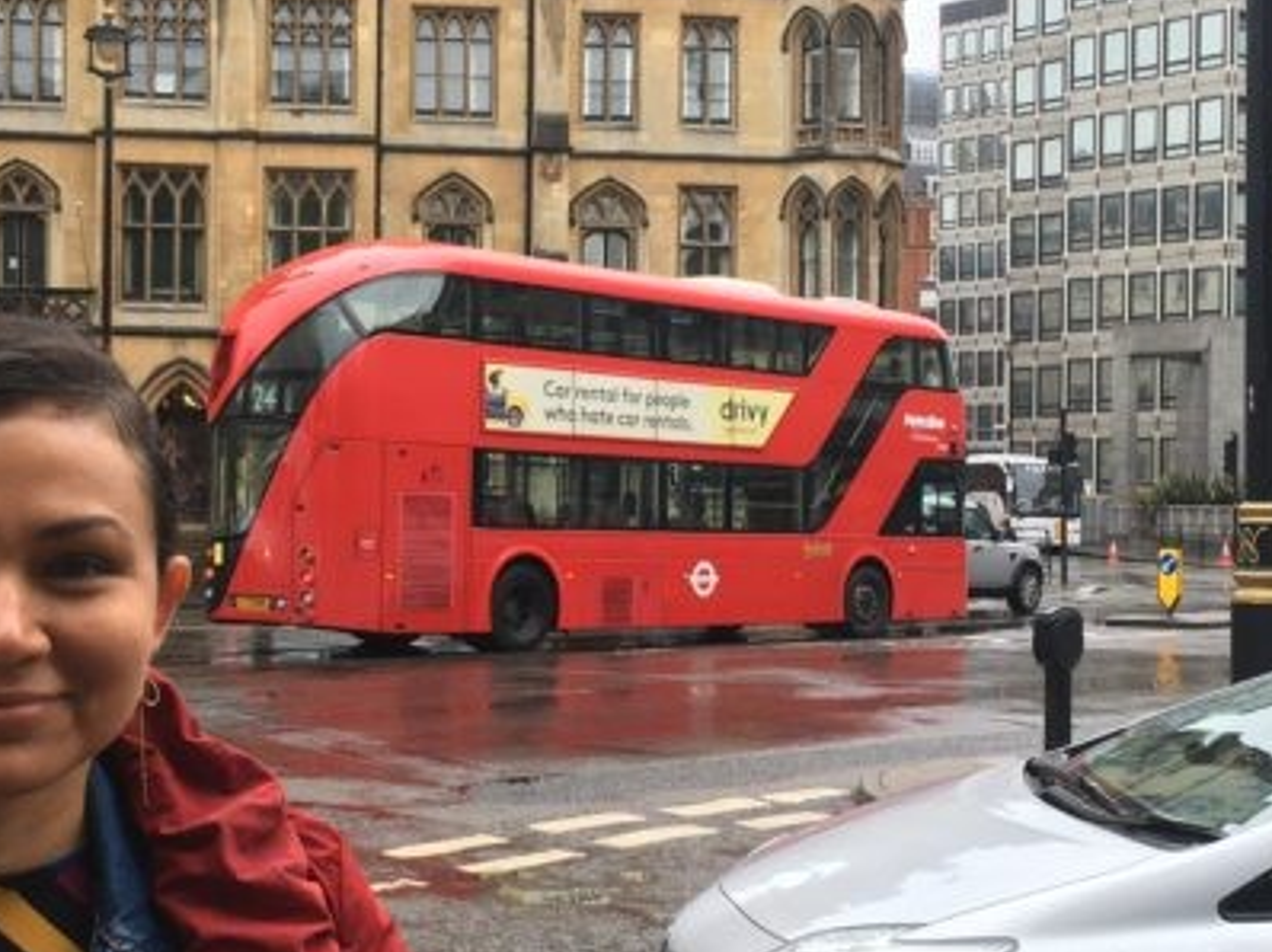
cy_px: 479
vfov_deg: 26.1
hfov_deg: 34.4
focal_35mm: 56
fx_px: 2057
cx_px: 594
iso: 25
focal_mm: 4.15
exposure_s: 1/108
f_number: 2.2
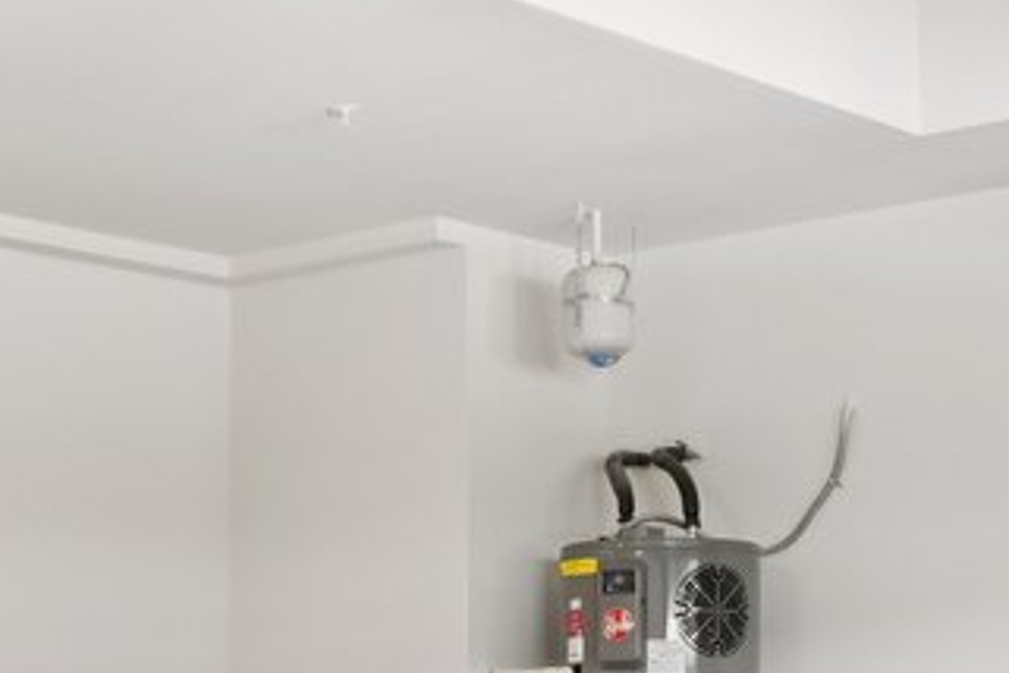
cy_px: 788
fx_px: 2326
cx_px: 273
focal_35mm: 83
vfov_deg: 15.9
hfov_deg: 24.3
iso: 400
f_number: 8
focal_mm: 13
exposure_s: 1/13
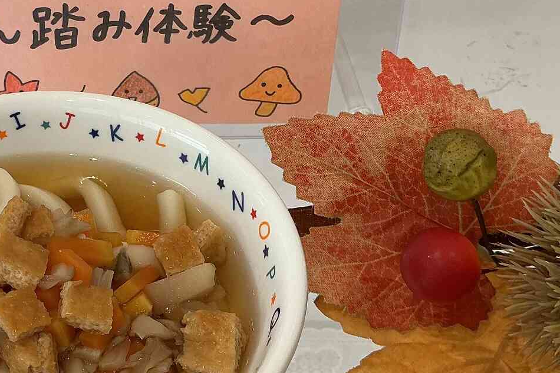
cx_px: 88
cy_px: 103
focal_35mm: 64
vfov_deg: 21.1
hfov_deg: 30.4
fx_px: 995
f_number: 1.8
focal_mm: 3
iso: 25
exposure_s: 1/120
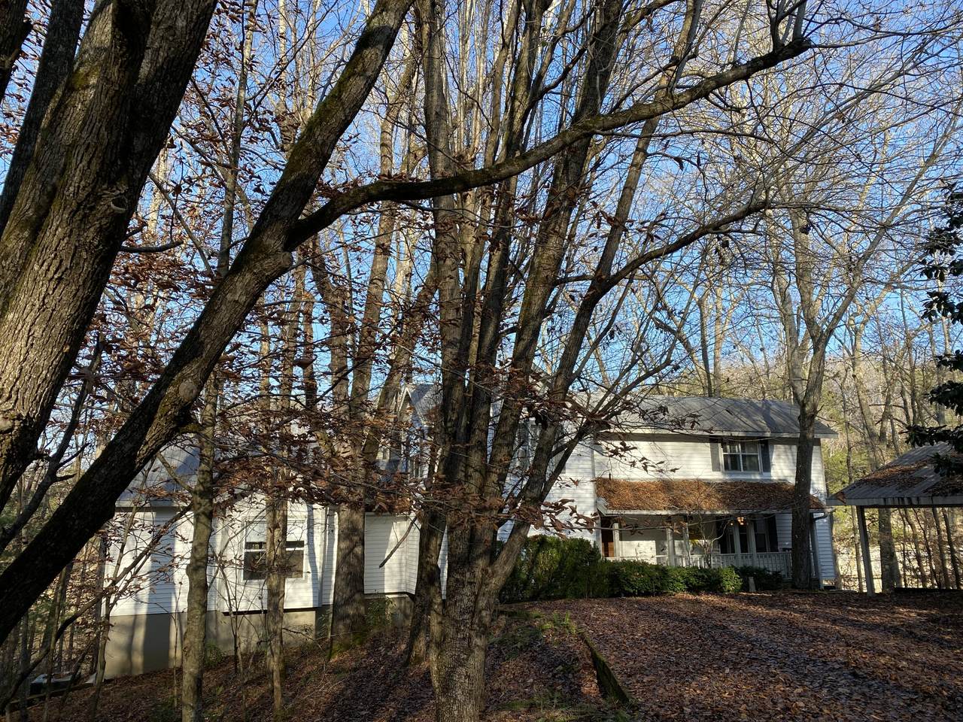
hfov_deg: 67.3
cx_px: 482
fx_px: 723
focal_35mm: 26
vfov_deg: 53.1
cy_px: 361
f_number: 1.8
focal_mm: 4.25
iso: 32
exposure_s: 1/654
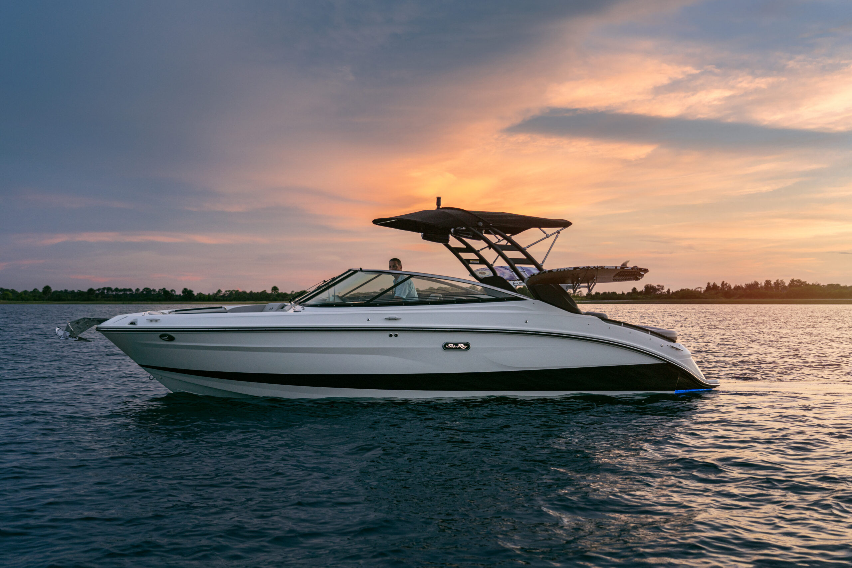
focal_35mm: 45
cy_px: 284
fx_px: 1065
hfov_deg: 43.6
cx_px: 426
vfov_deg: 29.9
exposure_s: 1/100
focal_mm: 45
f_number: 4
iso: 200
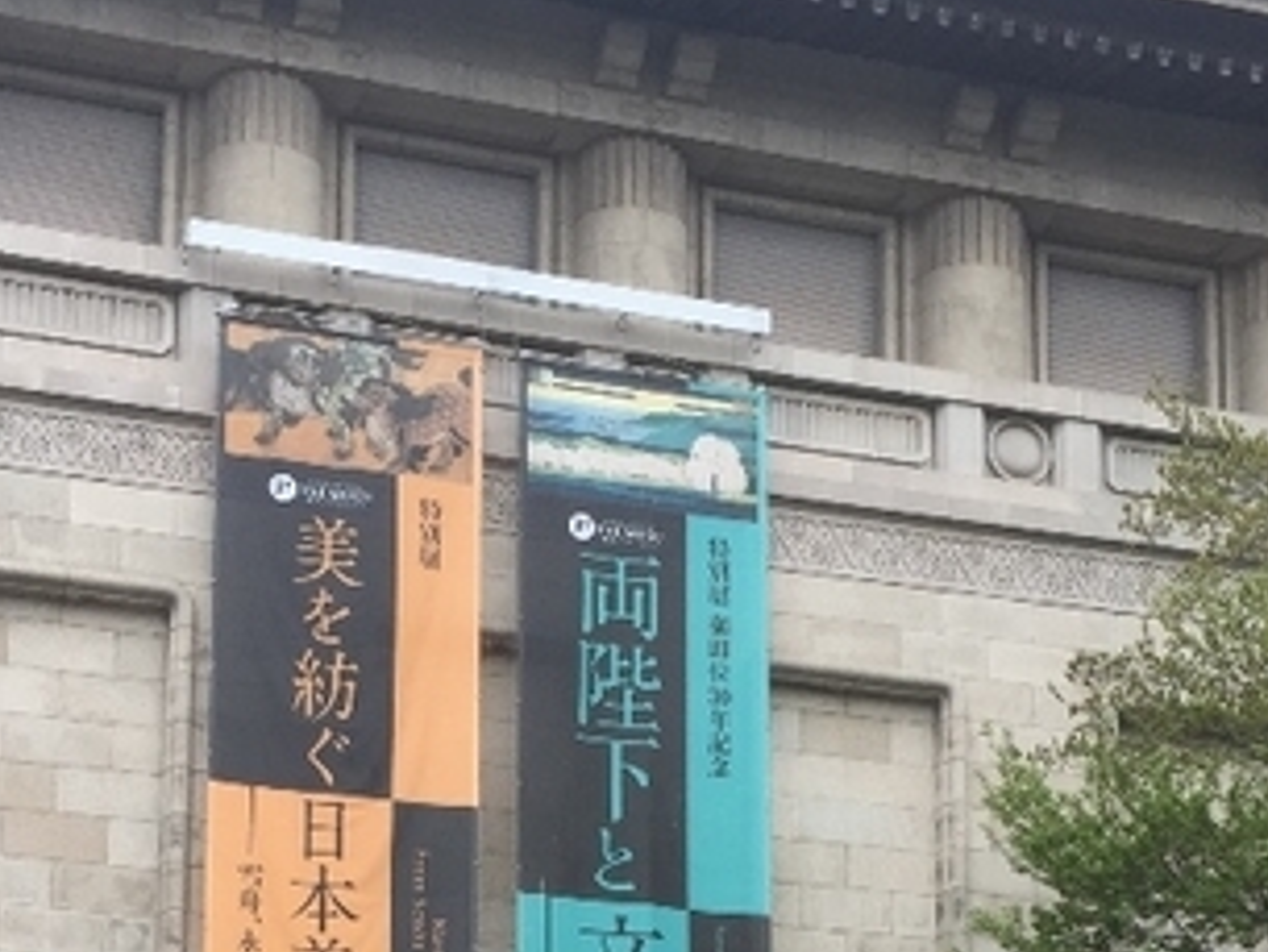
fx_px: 2785
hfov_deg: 25.6
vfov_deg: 18.2
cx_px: 599
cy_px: 1206
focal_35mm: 76
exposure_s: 1/120
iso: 40
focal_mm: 4.15
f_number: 2.2
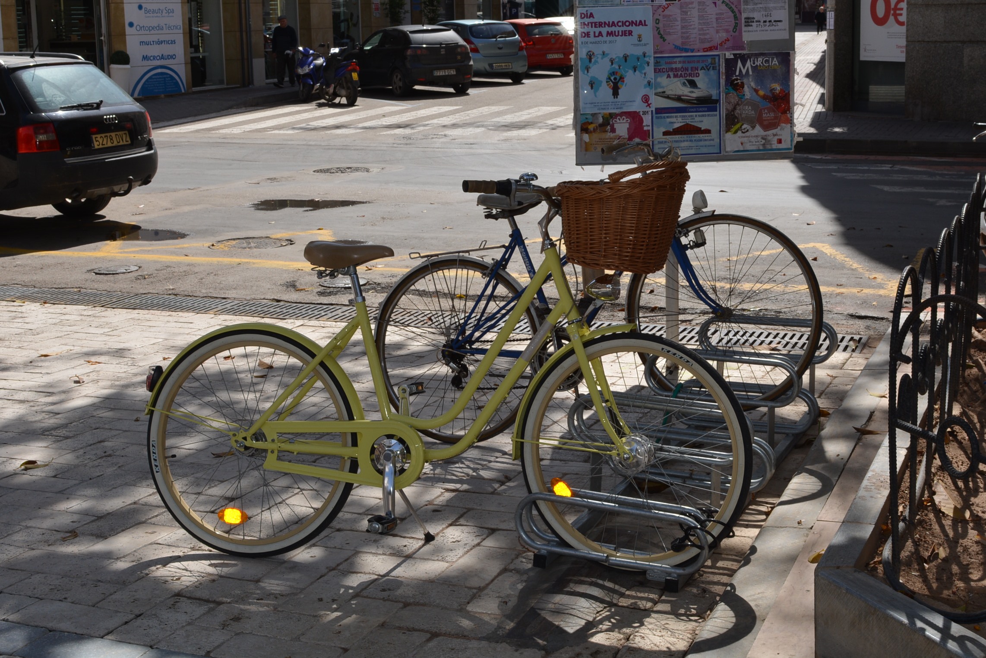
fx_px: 1027
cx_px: 493
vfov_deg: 35.5
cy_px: 329
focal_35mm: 38
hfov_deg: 51.3
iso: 100
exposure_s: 1/200
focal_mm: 25
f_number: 11
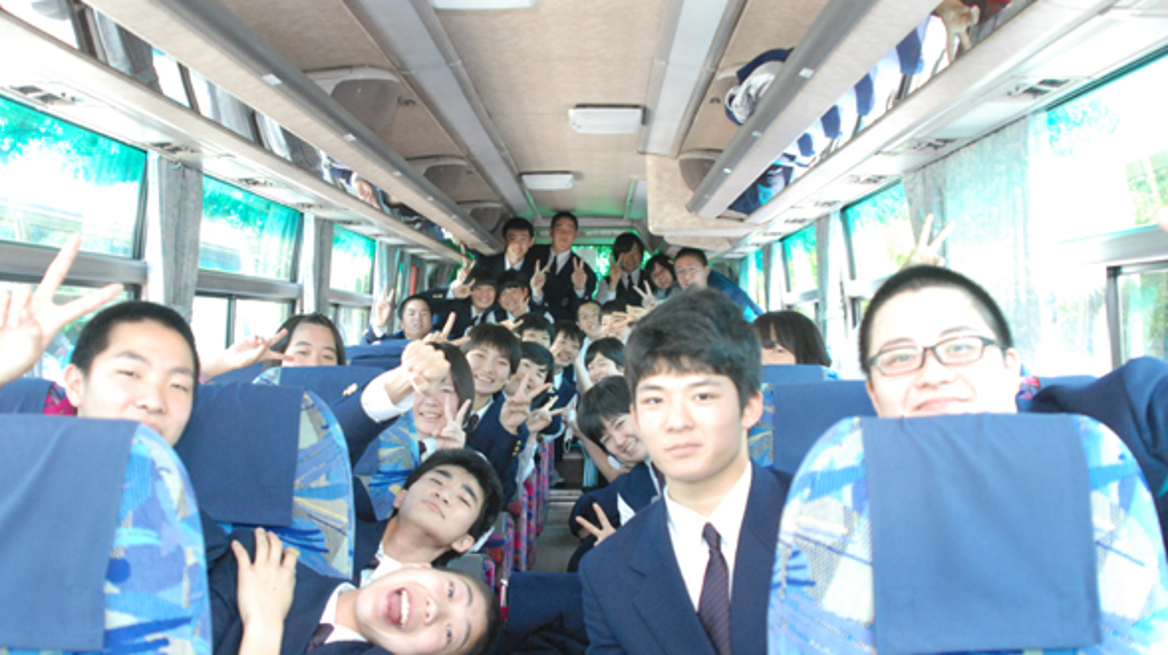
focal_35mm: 45
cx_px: 580
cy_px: 341
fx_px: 1393
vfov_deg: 26.5
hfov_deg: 45.5
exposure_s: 1/200
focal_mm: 28
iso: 1600
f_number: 4
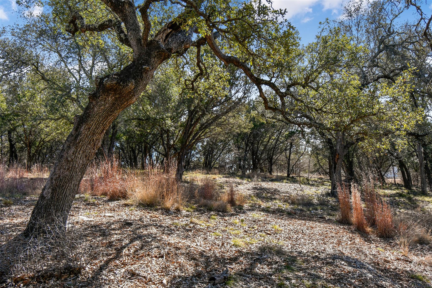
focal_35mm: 30
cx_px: 216
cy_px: 144
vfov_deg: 43.6
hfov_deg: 61.9
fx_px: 360
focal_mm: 20
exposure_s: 1/250
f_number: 7.1
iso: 200
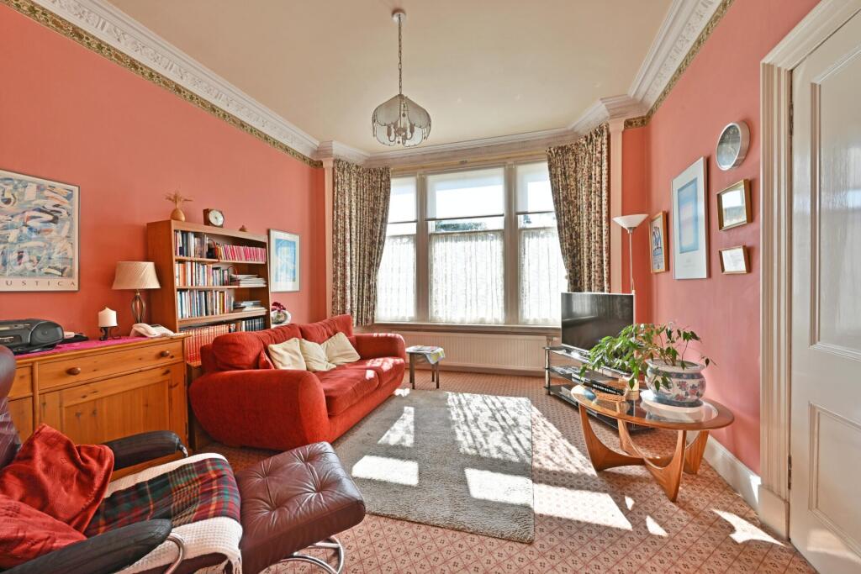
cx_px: 430
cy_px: 287
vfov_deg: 81.2
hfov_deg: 104.2
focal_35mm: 14
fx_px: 335
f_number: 13
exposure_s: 1/15
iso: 125
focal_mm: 14
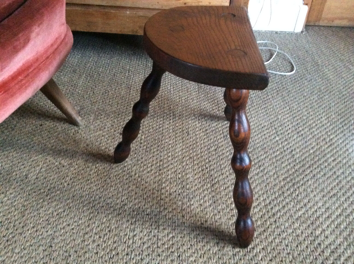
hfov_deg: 56.9
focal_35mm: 32
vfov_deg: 44.1
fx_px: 327
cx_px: 177
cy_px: 132
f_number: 2.4
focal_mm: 3.3
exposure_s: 1/17
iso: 640
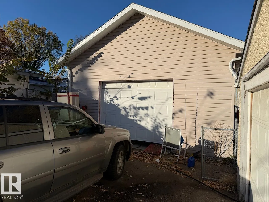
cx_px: 134
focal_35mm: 24
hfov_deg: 71.6
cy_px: 101
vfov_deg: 56.8
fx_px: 187
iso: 80
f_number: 1.78
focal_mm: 6.76
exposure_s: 1/8130
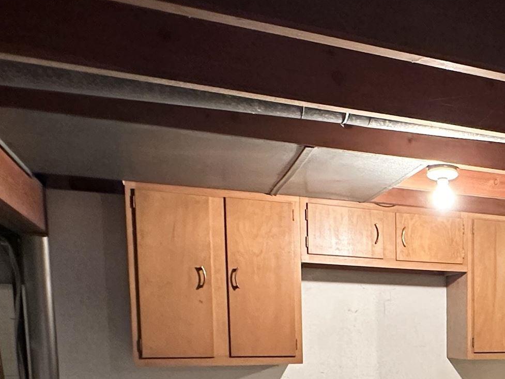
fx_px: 642
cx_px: 496
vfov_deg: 30.1
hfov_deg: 38.5
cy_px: 398
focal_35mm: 44
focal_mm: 2.22
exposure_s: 1/60
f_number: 2.2
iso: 500
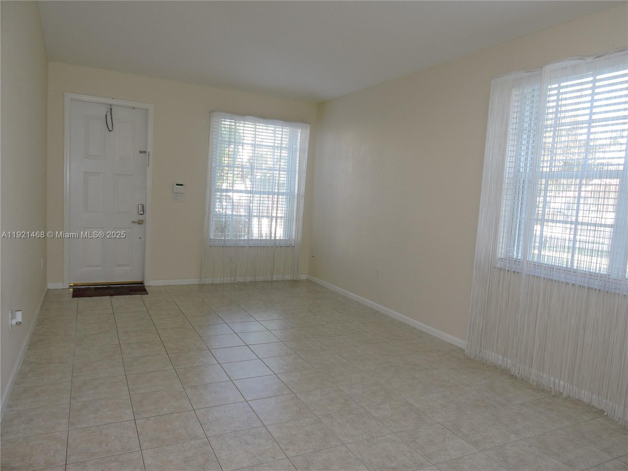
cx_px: 314
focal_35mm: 24
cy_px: 236
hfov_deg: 71.6
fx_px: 435
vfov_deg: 56.8
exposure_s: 1/40
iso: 100
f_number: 3.3
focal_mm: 4.3
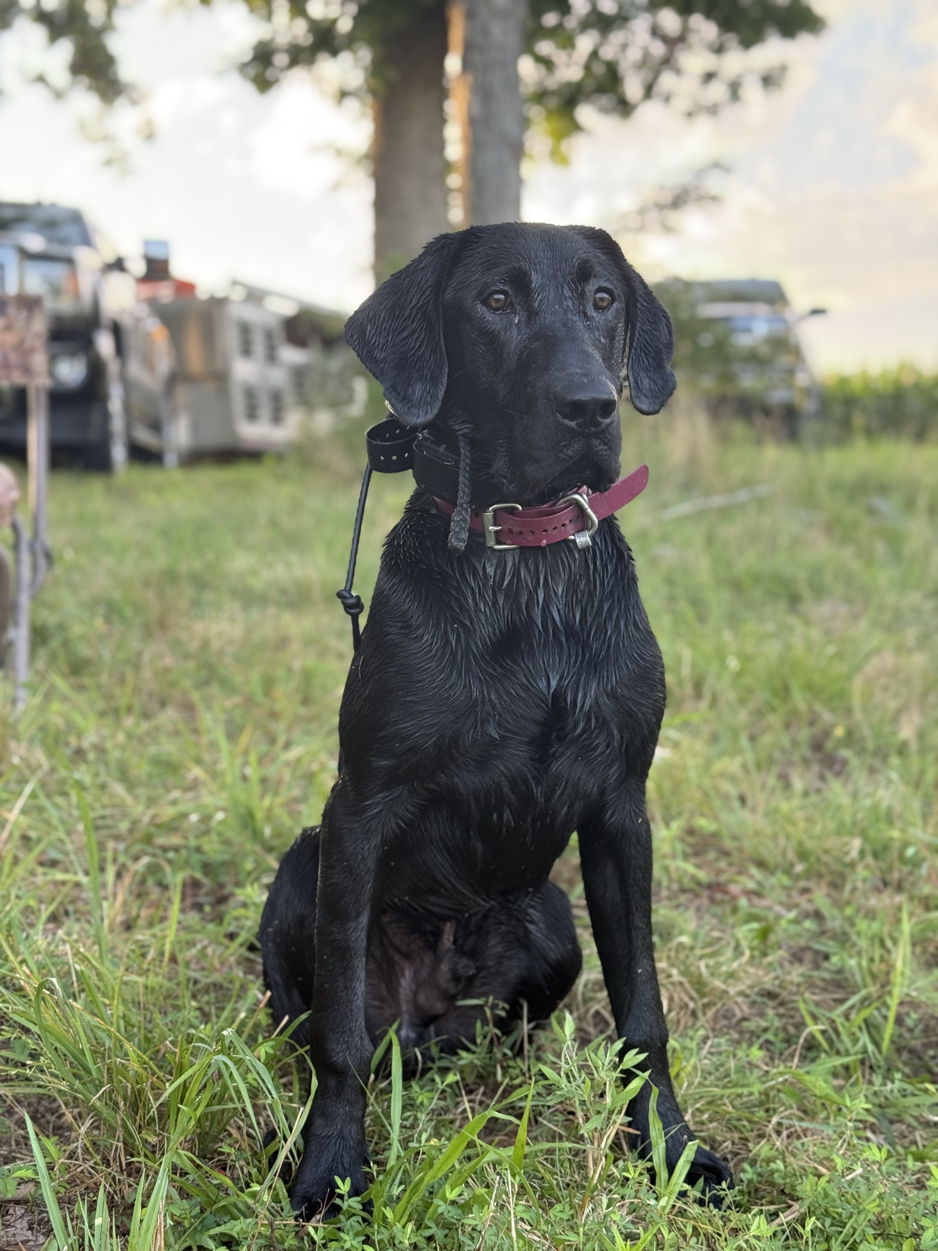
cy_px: 626
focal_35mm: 48
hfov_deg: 30.3
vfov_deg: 39.7
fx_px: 1734
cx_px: 469
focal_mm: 6.76
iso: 100
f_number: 1.78
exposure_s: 1/242
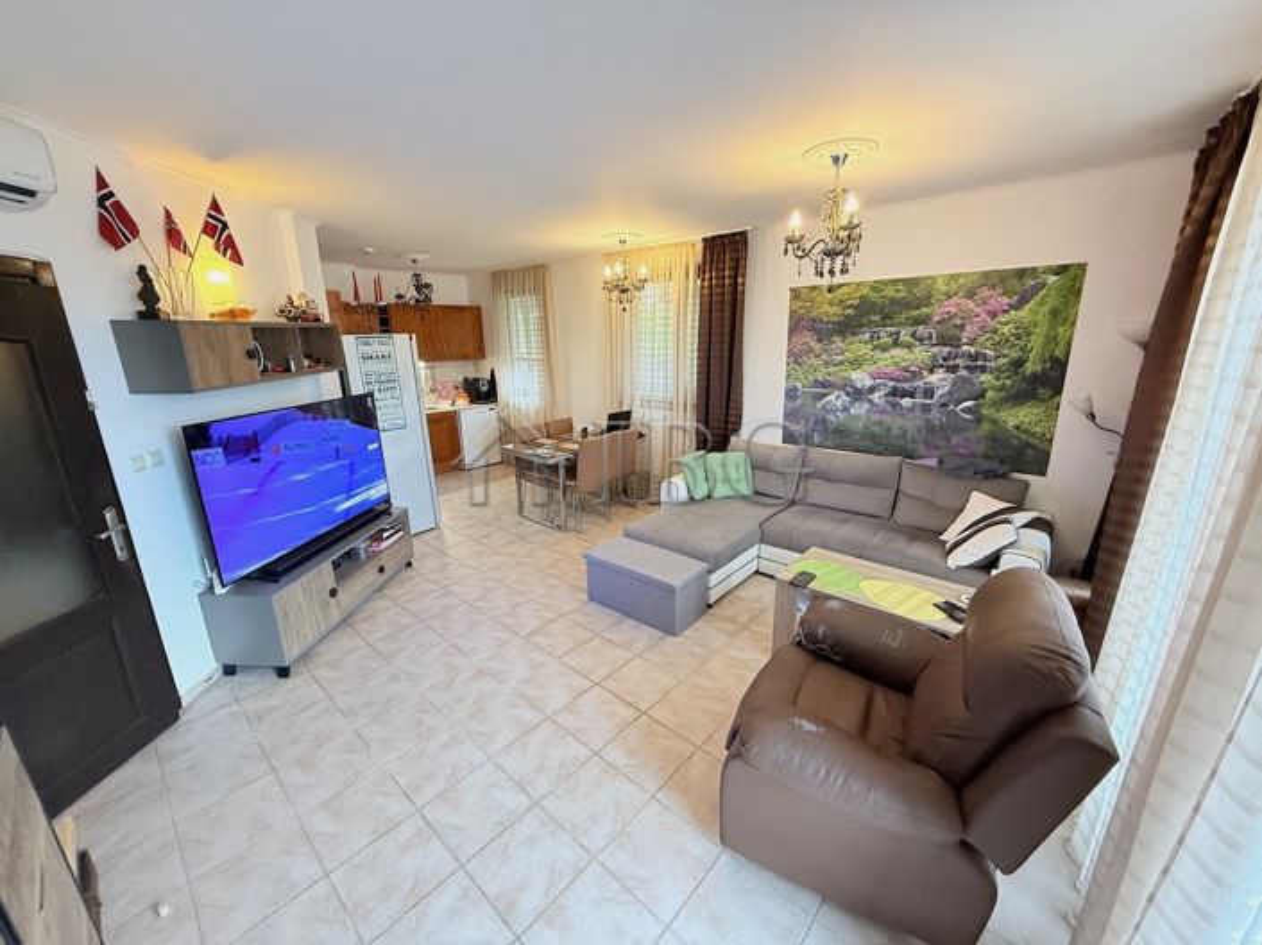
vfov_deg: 85.6
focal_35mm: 14
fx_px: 510
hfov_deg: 102.1
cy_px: 472
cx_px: 631
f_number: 2.2
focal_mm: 2.22
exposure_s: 1/50
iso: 400
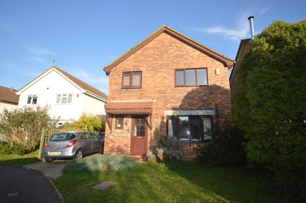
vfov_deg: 67.3
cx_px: 153
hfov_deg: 90.1
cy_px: 102
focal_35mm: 18
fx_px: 153
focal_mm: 12
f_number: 6.3
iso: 100
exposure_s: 1/160
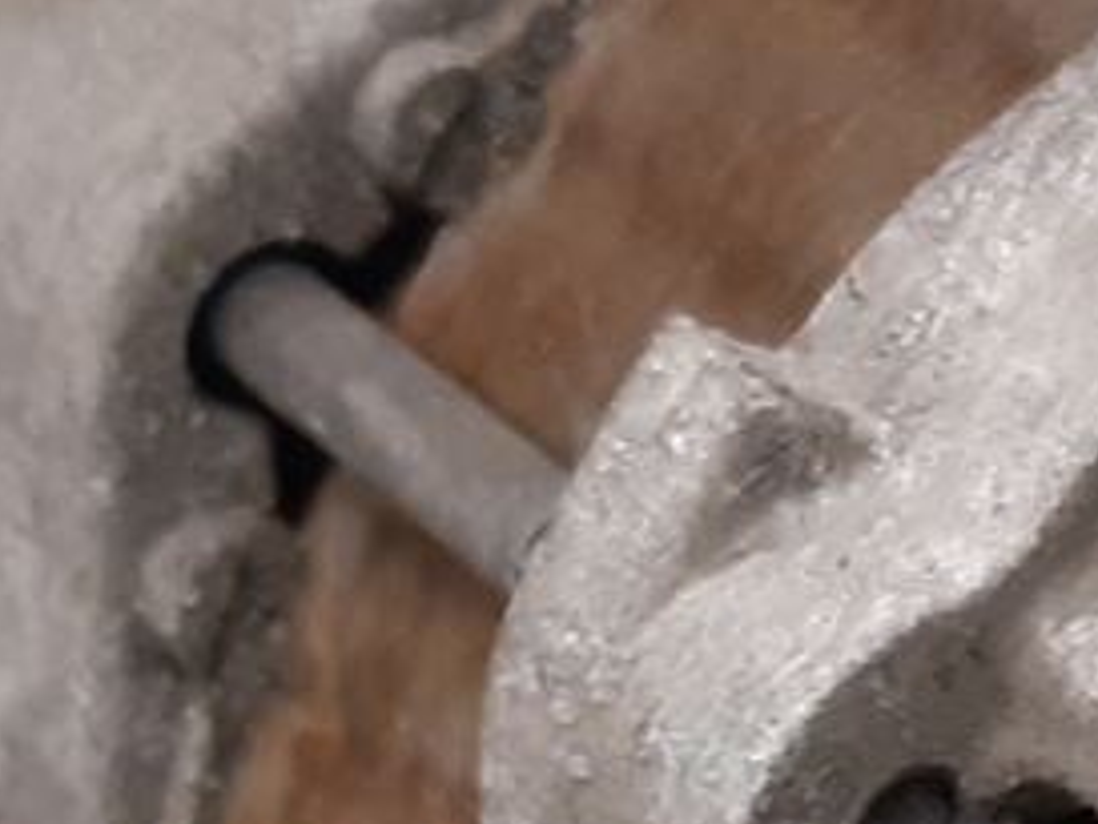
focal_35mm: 195
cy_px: 1463
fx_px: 6188
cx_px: 1448
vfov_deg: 7.4
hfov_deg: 9.9
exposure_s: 1/50
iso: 160
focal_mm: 3.93
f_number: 1.7
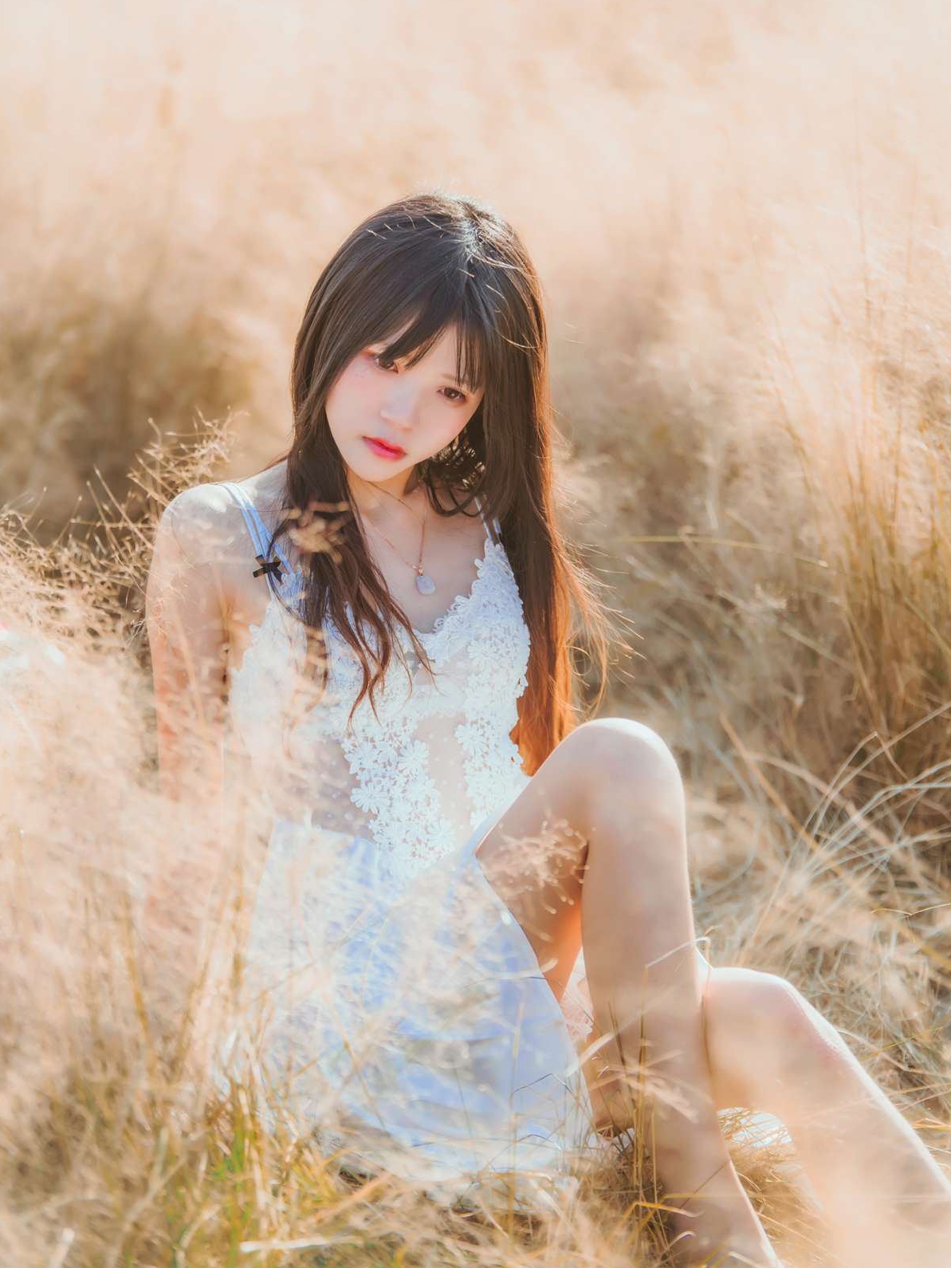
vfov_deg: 14.5
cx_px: 476
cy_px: 706
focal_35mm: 136
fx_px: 4980
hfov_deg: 10.9
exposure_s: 1/800
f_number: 2.8
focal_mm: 125
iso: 160
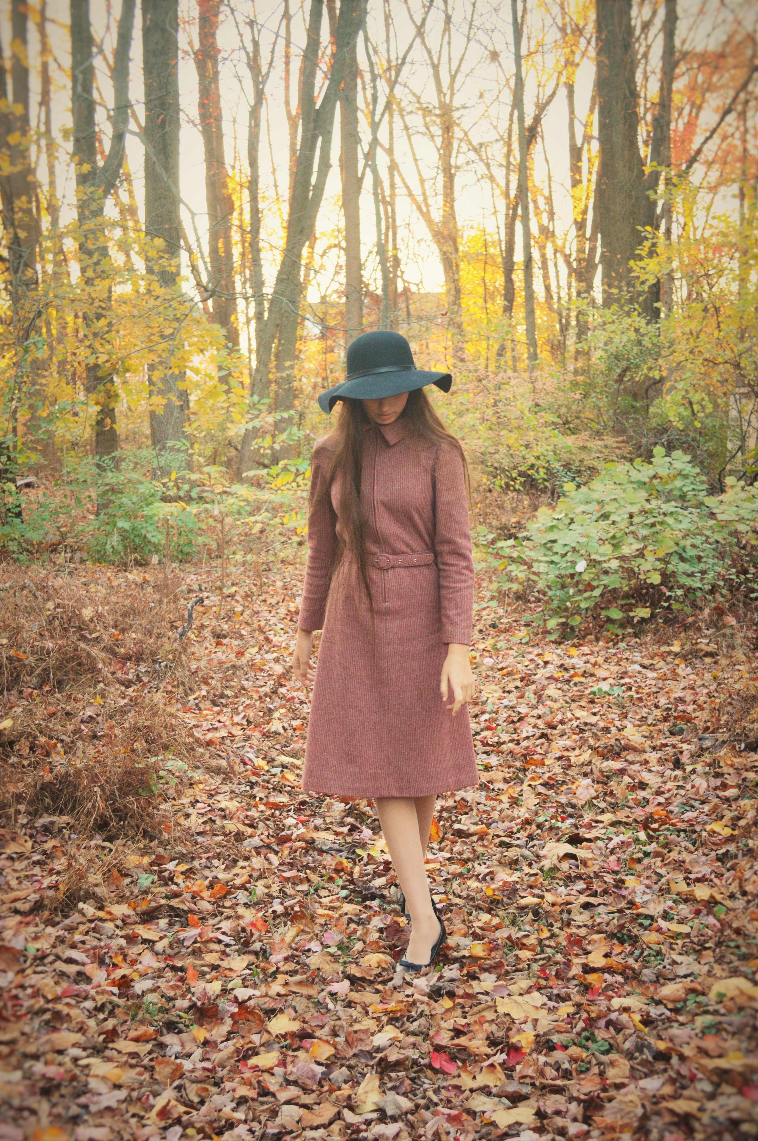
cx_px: 379
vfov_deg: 43.6
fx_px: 1424
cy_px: 570
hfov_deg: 29.8
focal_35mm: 45
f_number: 4.5
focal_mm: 30
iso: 400
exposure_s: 1/30
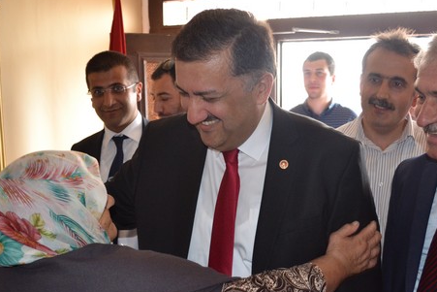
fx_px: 595
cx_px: 226
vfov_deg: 27.2
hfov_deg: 40.3
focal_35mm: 49
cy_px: 212
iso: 1250
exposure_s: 1/60
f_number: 3.8
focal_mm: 22
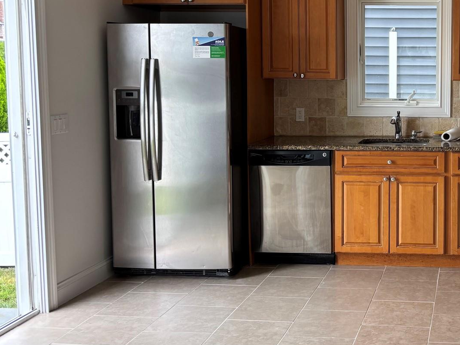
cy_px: 116
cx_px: 420
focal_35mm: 50
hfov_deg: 35.7
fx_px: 665
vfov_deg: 28.9
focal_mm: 5.96
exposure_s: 1/121
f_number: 1.6
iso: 64
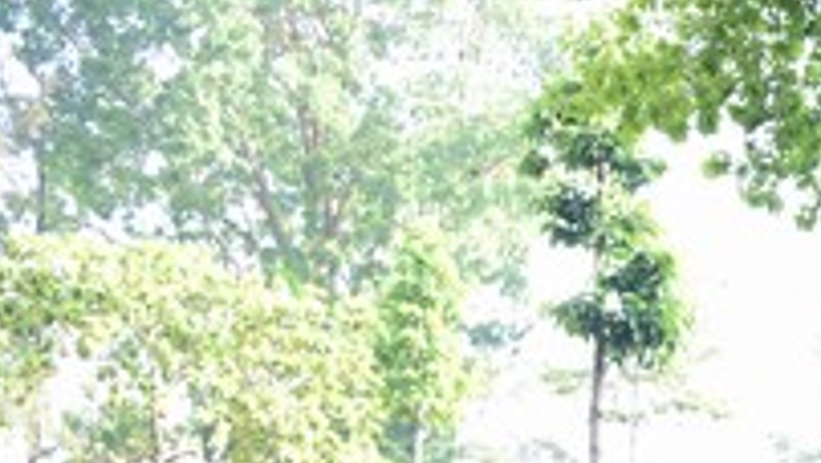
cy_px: 727
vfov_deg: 13.9
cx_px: 1203
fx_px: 1765
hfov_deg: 22.1
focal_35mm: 81
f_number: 4
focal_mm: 24
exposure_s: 1/40
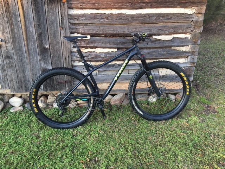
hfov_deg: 61.7
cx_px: 112
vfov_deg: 48.2
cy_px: 84
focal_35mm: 29
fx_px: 188
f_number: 2.2
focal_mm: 4.15
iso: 32
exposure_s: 1/30
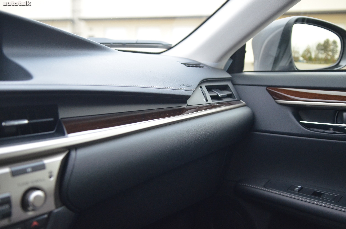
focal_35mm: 36
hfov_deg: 53.2
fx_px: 345
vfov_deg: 36.7
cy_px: 114
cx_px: 173
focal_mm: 24
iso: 1600
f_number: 2.8
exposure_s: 1/250
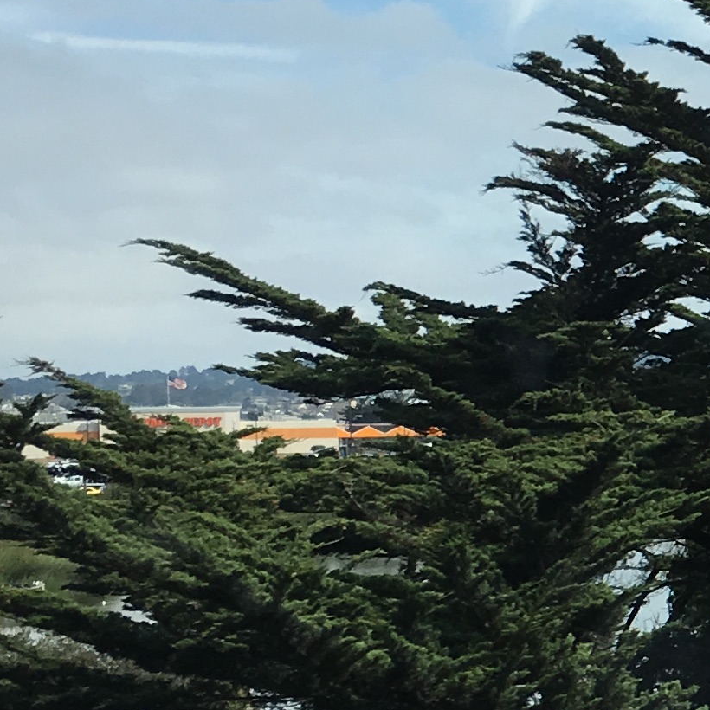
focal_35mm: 126
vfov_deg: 13.8
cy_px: 535
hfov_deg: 12.2
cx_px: 1426
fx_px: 2924
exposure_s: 1/1221
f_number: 2.2
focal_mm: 4.15
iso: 25
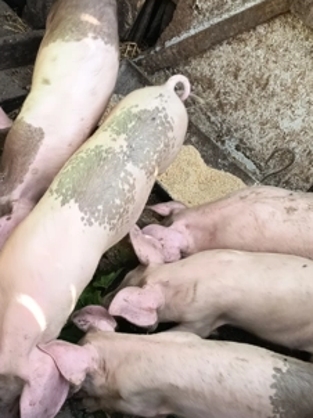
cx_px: 186
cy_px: 248
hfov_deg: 25.6
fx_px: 688
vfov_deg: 33.7
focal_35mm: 57
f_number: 1.7
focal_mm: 5.27
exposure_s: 1/100
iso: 248
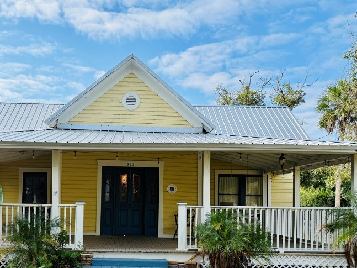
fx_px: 392
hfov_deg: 48.4
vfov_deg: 36.9
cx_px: 130
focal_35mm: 38
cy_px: 198
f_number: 1.78
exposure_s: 1/1464
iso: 100
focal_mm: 6.76
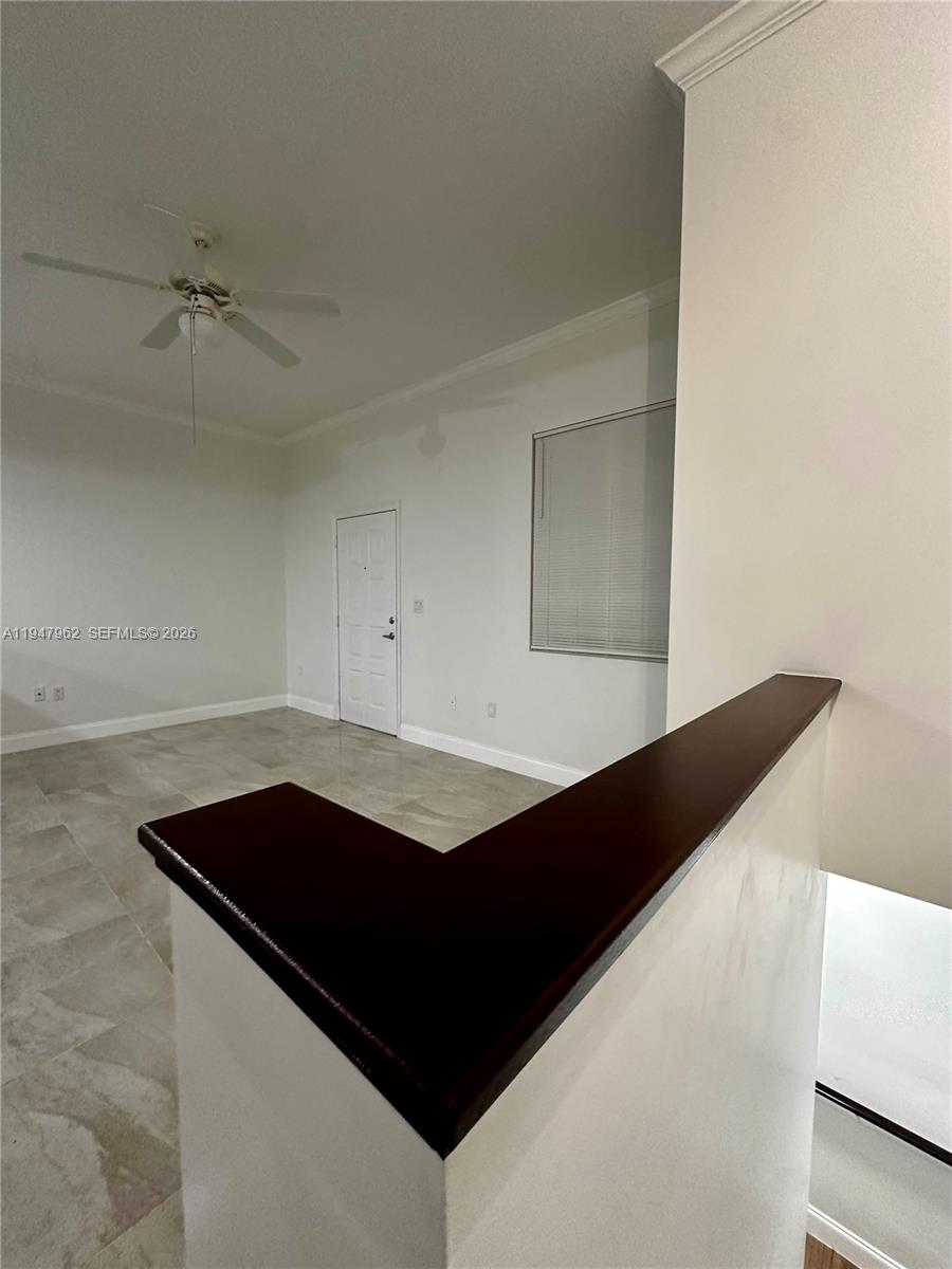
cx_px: 476
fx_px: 513
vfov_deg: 102.1
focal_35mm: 14
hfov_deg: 85.7
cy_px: 634
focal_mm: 2.22
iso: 320
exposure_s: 1/60
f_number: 2.2
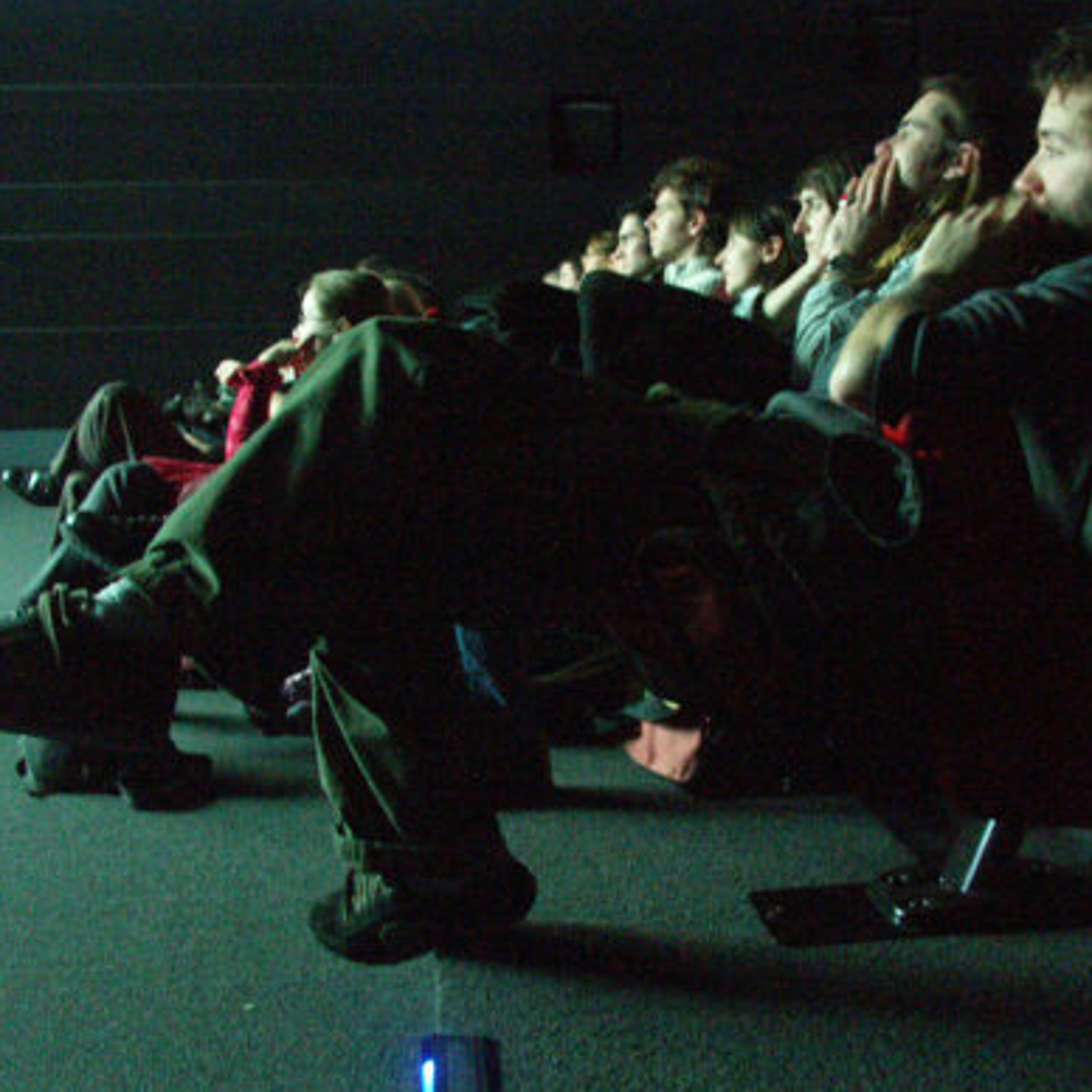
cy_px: 557
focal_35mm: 35
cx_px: 580
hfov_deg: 47.2
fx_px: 1249
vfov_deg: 47.2
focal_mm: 7.6
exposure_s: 1.6
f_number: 2.8
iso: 800
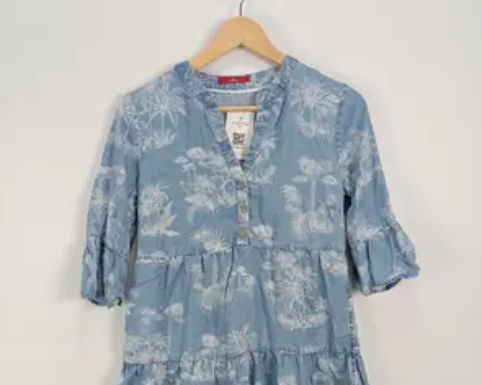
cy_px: 264
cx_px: 242
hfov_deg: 49.1
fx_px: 528
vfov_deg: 39.5
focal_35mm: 37
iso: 64
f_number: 1.8
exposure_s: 1/50
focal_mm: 4.22
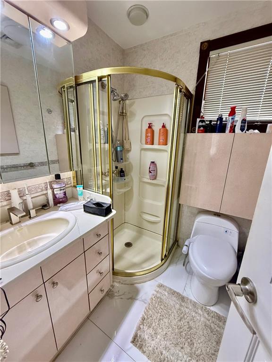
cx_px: 136
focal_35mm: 14
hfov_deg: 85.7
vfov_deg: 102.1
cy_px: 181
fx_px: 147
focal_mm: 2.22
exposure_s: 1/120
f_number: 2.2
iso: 400
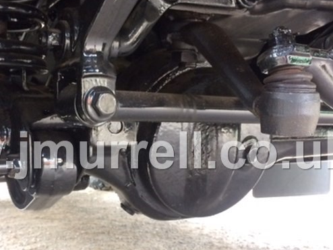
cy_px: 151
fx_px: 452
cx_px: 119
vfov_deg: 30.8
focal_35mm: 47
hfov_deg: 40.1
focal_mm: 4.15
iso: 125
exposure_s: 1/33
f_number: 2.2
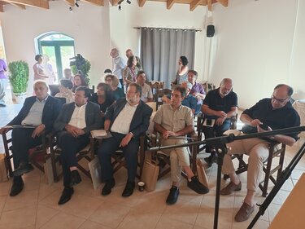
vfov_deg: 54.9
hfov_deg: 69.4
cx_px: 152
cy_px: 114
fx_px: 220
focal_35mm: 25
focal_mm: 4.71
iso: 1656
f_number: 1.79
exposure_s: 1/25
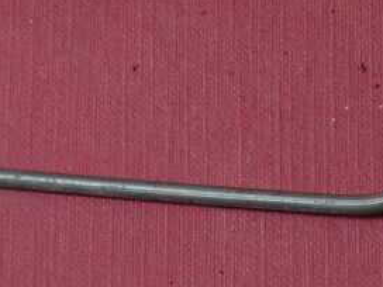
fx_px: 1826
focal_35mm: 165
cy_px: 388
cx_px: 404
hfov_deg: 11.8
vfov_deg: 8.8
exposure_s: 1/60
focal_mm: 4.6
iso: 100
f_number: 2.8
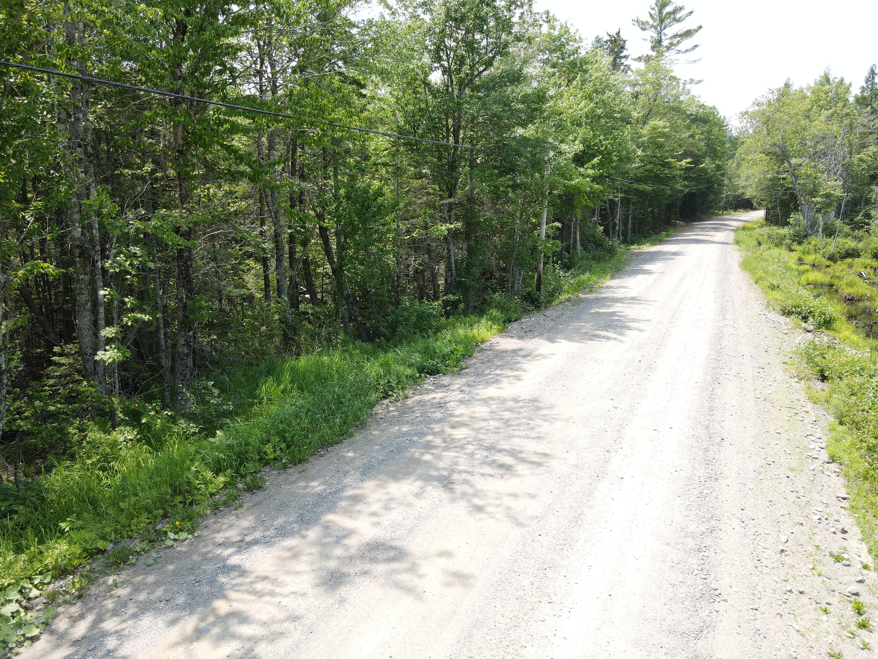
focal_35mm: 24
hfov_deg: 71.6
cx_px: 439
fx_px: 609
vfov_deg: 56.8
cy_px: 330
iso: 100
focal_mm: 4.5
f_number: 2.8
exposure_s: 1/200
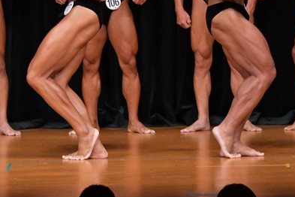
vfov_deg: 2.7
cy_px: 17
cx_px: 195
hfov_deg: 4.1
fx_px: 4121
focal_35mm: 503
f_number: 5.6
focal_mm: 170
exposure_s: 1/400
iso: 5000
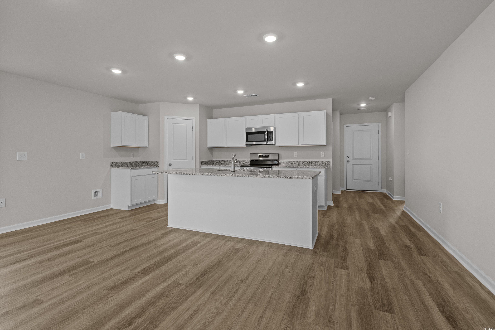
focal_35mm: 16
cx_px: 248
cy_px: 165
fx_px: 220
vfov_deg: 73.7
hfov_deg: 96.7
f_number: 8
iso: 800
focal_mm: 16
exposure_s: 1/15
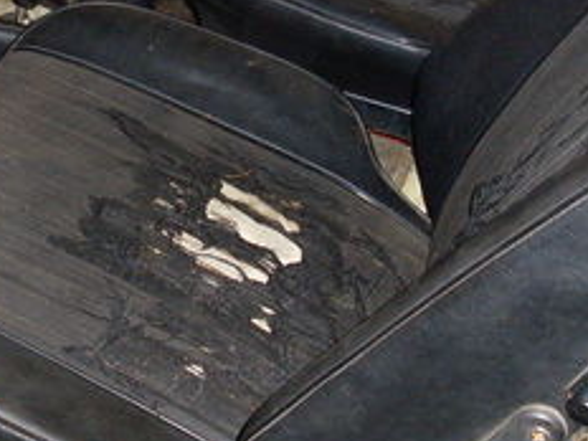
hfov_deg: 18.6
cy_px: 94
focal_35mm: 105
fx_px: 1784
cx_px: 167
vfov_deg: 14.0
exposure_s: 1/45
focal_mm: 6.3
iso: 120
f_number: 3
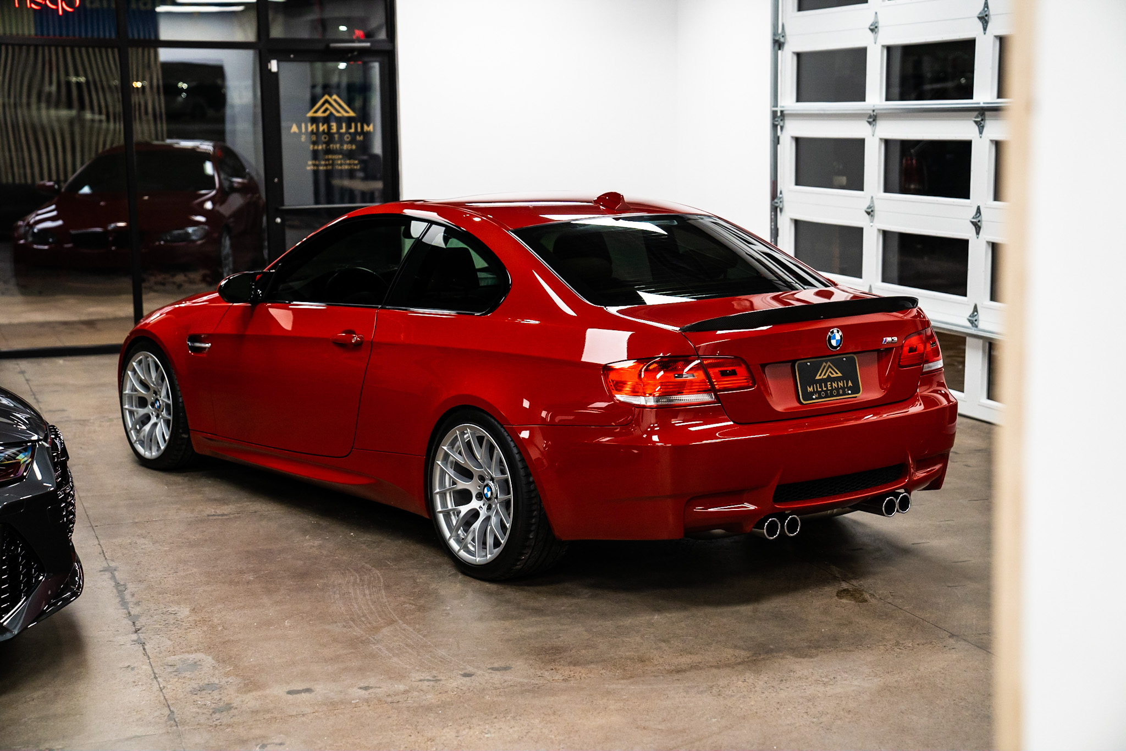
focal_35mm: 59
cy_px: 376
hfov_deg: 33.9
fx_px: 1845
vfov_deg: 23.0
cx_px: 563
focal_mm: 59
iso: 2000
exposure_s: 1/160
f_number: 3.2
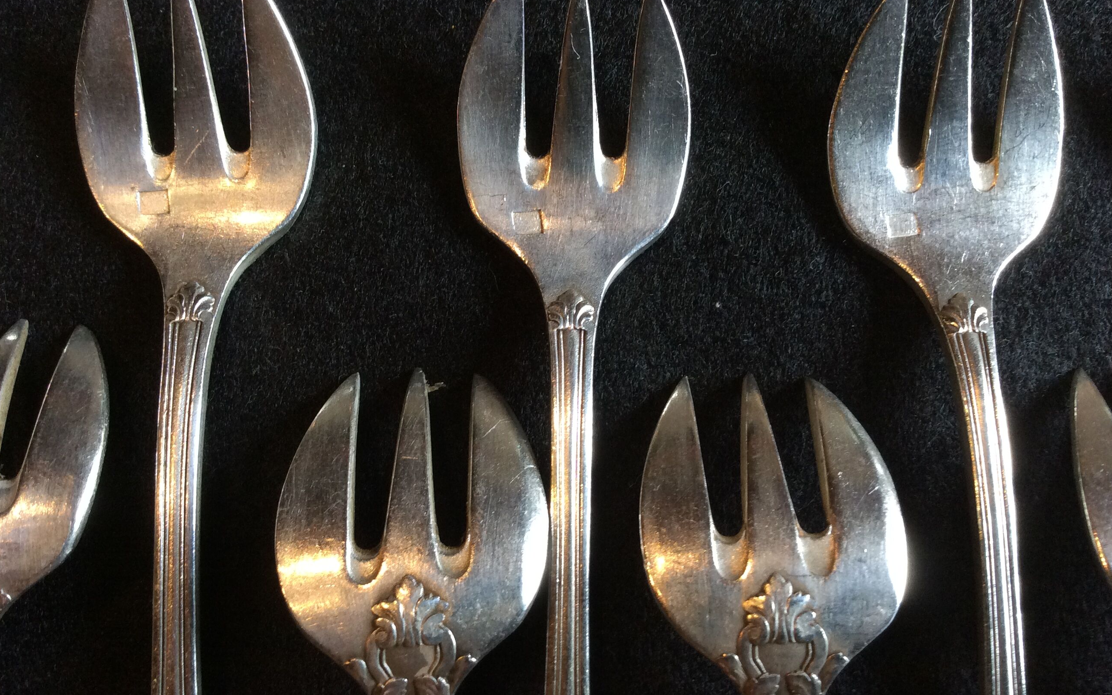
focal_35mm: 34
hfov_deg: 56.7
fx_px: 1030
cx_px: 556
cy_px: 341
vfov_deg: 37.3
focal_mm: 3.3
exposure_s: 1/25
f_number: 2.4
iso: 100
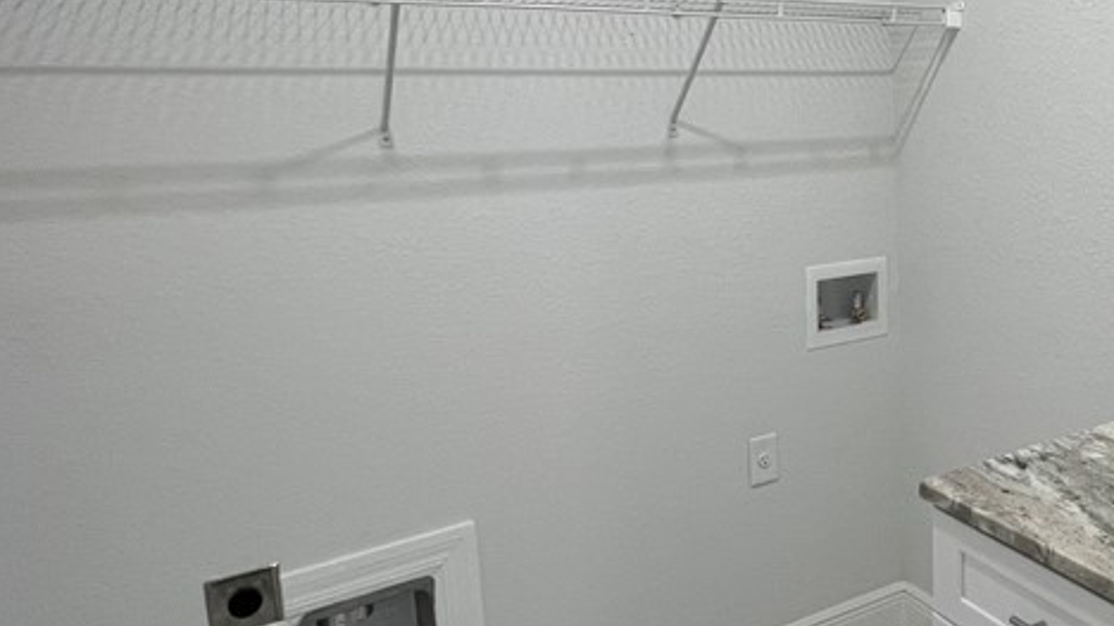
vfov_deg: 37.1
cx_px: 943
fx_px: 915
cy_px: 181
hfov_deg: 56.4
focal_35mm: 31
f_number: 1.8
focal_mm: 1.57
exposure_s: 1/120
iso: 125
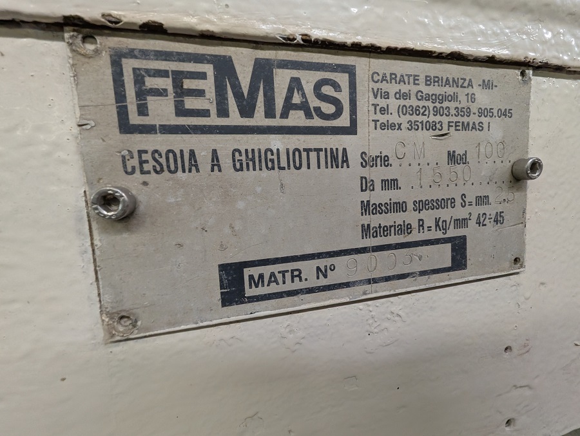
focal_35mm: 13
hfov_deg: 106.1
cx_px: 290
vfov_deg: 90.0
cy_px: 218
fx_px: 218
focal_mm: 1.95
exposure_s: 1/100
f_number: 2.2
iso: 423
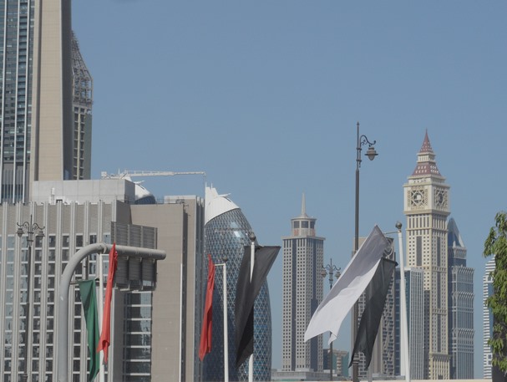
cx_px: 254
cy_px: 191
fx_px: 1760
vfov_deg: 12.4
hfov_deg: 16.4
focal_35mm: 120
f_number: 6.2
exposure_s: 1/500
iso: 80
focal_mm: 20
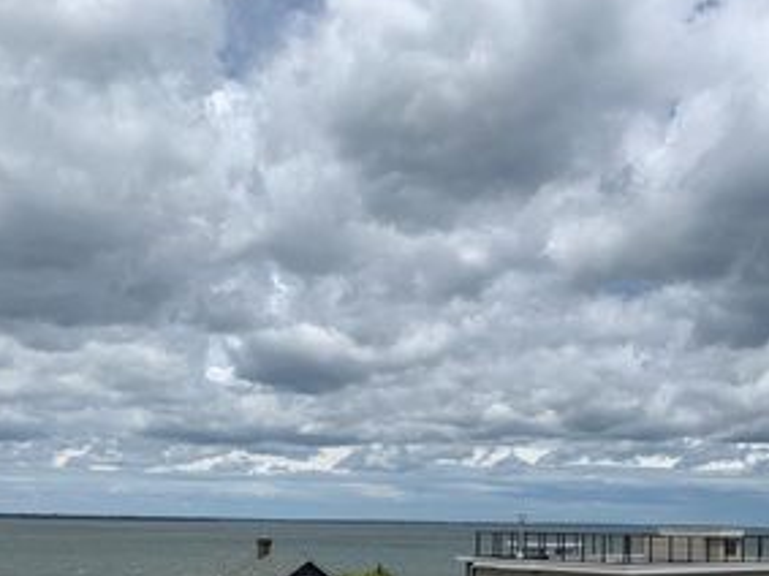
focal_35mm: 46
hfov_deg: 39.1
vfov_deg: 30.5
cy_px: 485
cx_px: 649
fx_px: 1021
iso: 25
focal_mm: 4.25
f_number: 1.8
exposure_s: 1/5128
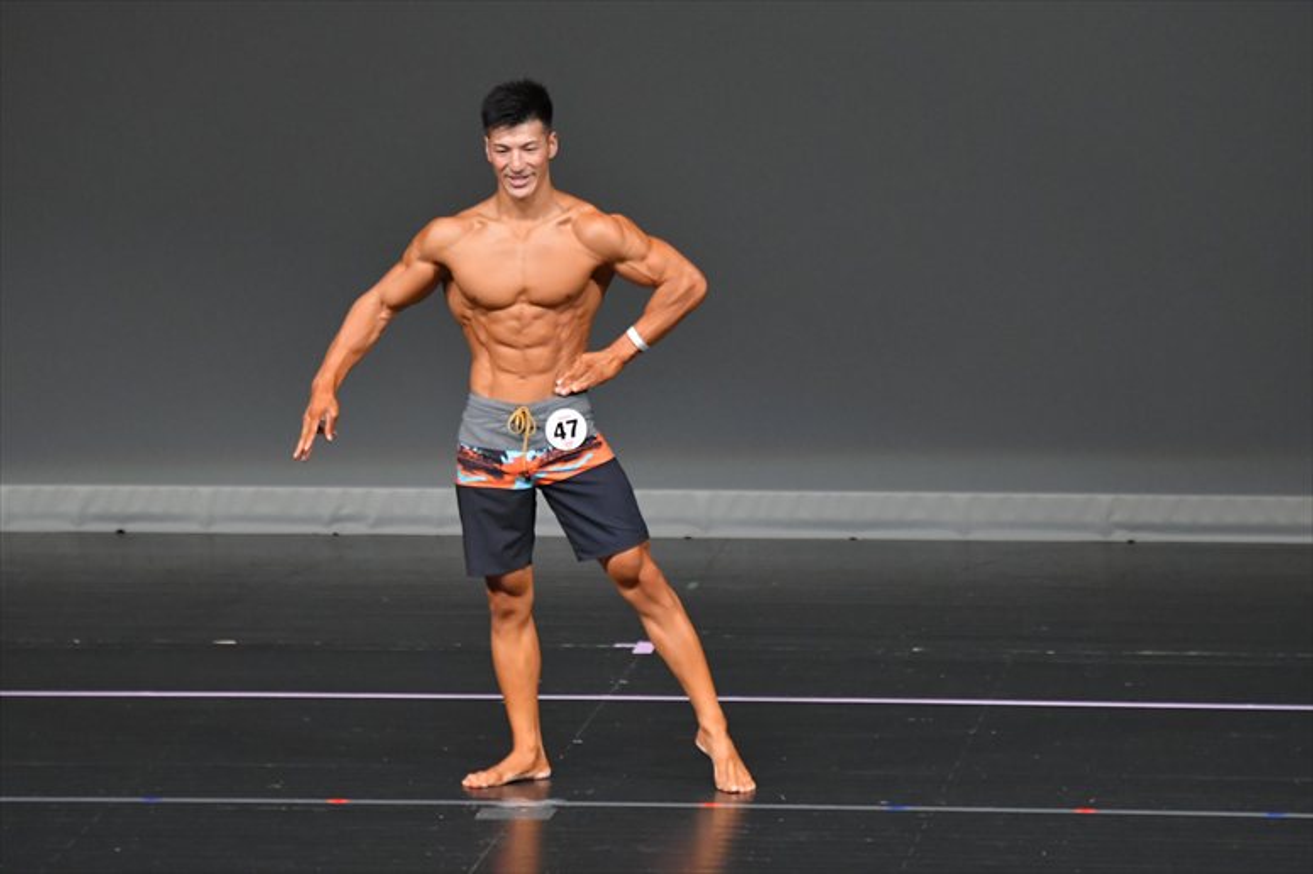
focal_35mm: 315
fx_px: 11483
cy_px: 437
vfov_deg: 4.4
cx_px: 656
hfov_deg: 6.5
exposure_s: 1/400
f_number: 5.6
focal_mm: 210
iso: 4000
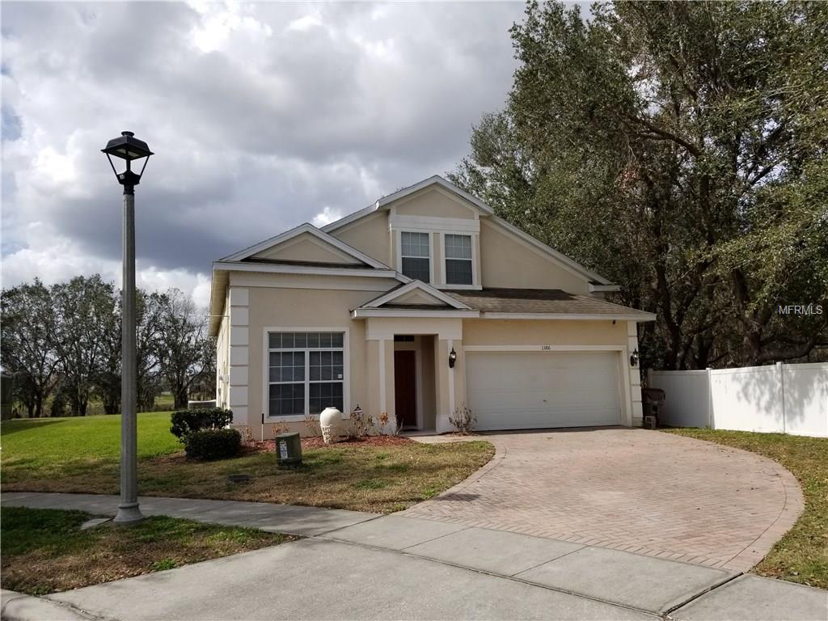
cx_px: 414
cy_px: 310
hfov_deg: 67.3
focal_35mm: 26
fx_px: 622
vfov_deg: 53.1
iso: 50
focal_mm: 4.3
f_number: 1.7
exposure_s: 1/3632
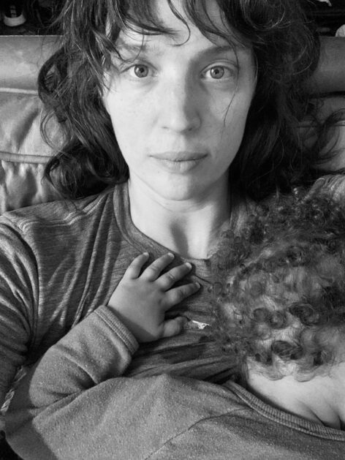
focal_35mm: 32
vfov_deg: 56.8
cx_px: 172
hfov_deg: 44.2
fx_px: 425
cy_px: 230
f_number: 2.2
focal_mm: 2.87
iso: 400
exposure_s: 1/30
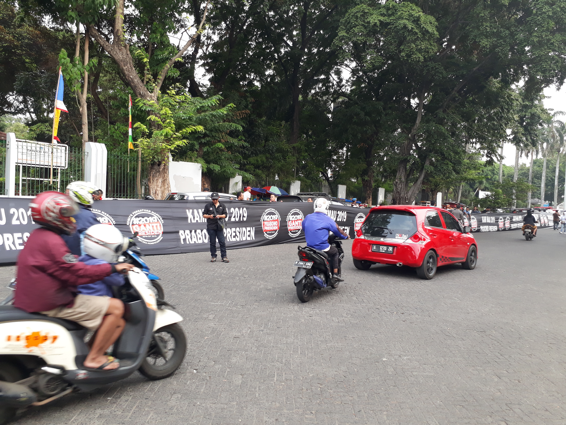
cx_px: 283
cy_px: 212
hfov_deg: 65.3
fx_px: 441
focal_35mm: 27
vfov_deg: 51.4
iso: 40
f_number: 1.9
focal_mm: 3.6
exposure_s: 1/161
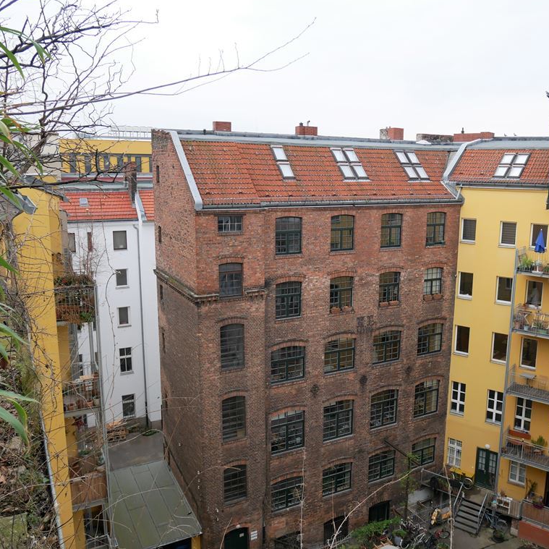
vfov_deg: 52.5
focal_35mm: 31
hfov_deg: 52.3
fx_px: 556
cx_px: 323
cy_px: 272
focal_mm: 13
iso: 200
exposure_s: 1/160
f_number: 4.5
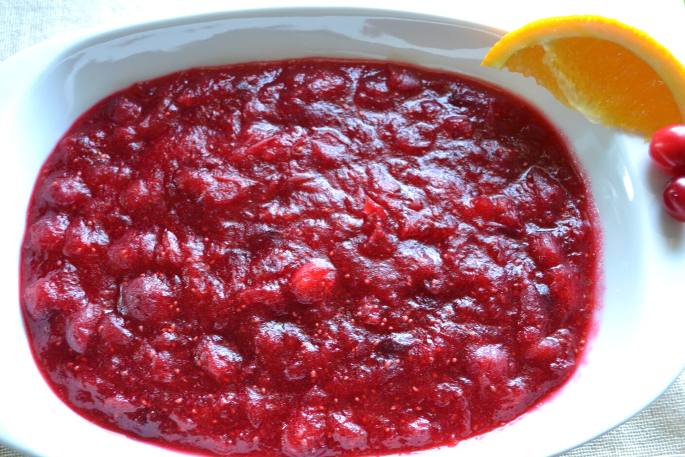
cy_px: 235
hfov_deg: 42.7
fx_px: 875
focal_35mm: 46
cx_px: 312
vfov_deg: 29.2
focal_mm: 28
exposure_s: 1/15
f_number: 4.5
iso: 720
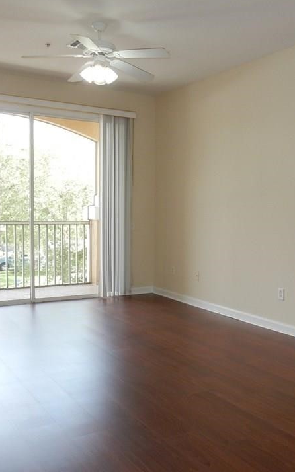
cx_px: 188
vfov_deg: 51.5
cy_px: 239
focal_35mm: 38
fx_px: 489
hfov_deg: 33.4
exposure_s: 1/50
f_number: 3.7
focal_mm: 4.5
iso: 180
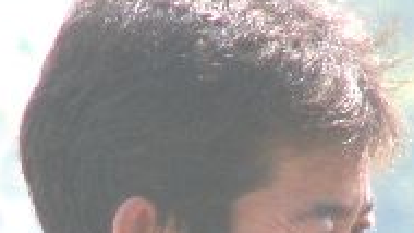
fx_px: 17404
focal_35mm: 1585
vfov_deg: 0.8
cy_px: 436
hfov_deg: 1.4
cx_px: 238
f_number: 5.6
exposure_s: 1/500
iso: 50
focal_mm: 72
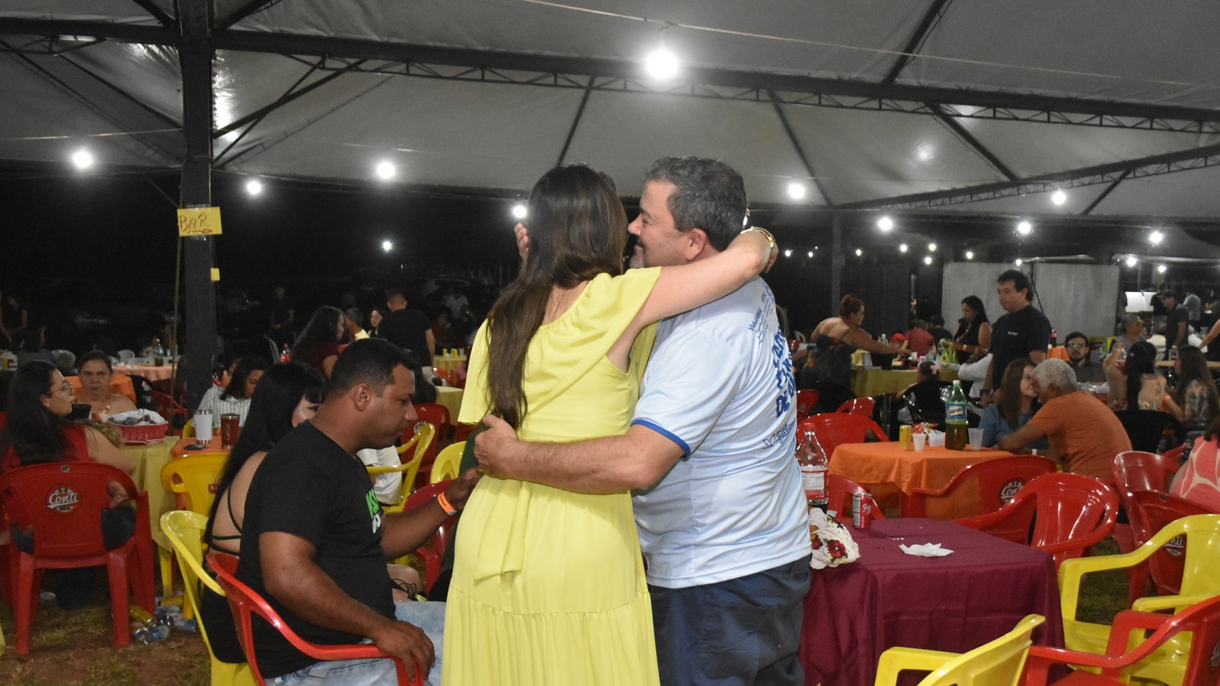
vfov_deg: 31.2
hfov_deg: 52.8
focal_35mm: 38
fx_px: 1229
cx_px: 613
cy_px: 389
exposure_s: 1/125
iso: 5000
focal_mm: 24
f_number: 5
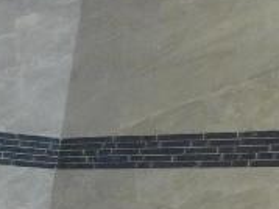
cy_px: 552
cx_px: -516
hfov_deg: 9.4
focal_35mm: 172
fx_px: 1385
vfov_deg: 7.8
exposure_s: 1/30
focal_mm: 5.3
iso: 250
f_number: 3.2
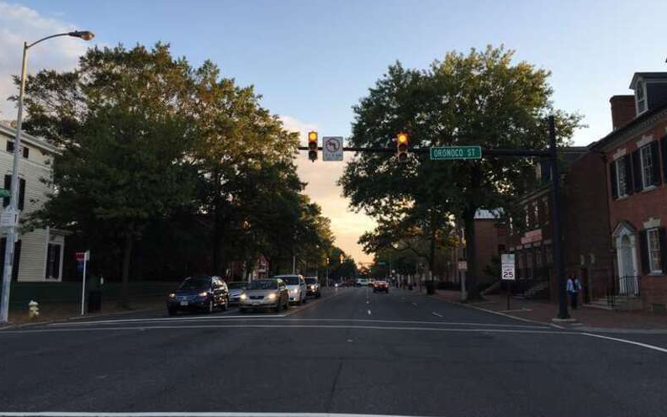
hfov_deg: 61.2
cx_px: 331
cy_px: 192
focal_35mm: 31
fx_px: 564
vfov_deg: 40.6
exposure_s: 1/284
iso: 32
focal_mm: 4.15
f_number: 2.2
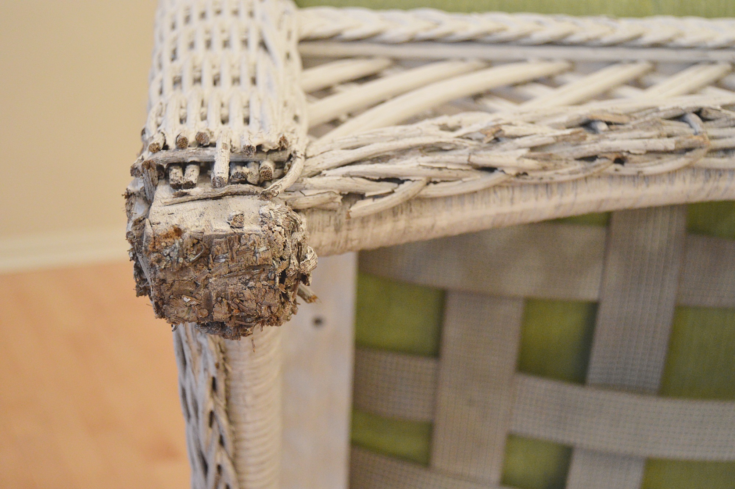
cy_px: 244
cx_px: 368
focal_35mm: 46
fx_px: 949
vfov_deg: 28.9
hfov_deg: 42.4
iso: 2500
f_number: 4.2
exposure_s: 1/60
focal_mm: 31
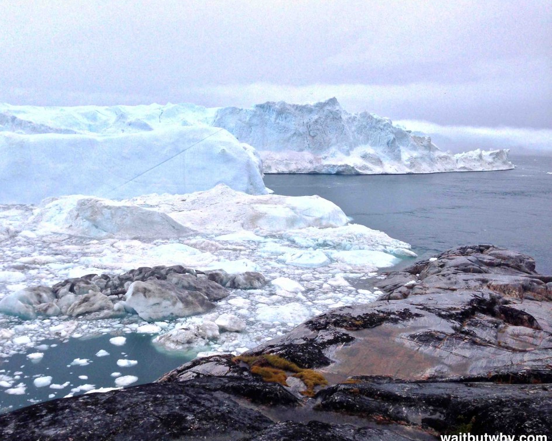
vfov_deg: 42.2
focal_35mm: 35
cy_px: 221
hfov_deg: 51.5
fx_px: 572
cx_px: 253
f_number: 2.4
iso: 50
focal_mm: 4.12
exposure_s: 1/212
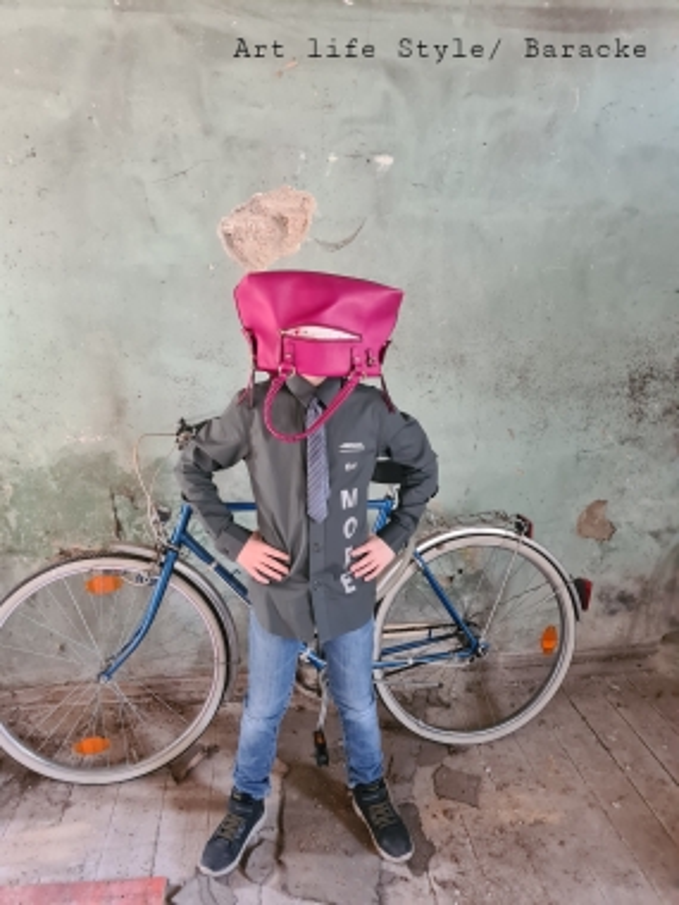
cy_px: 452
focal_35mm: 26
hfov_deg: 53.1
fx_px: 680
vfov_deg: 67.3
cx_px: 340
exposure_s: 1/50
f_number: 1.8
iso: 800
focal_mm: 5.4
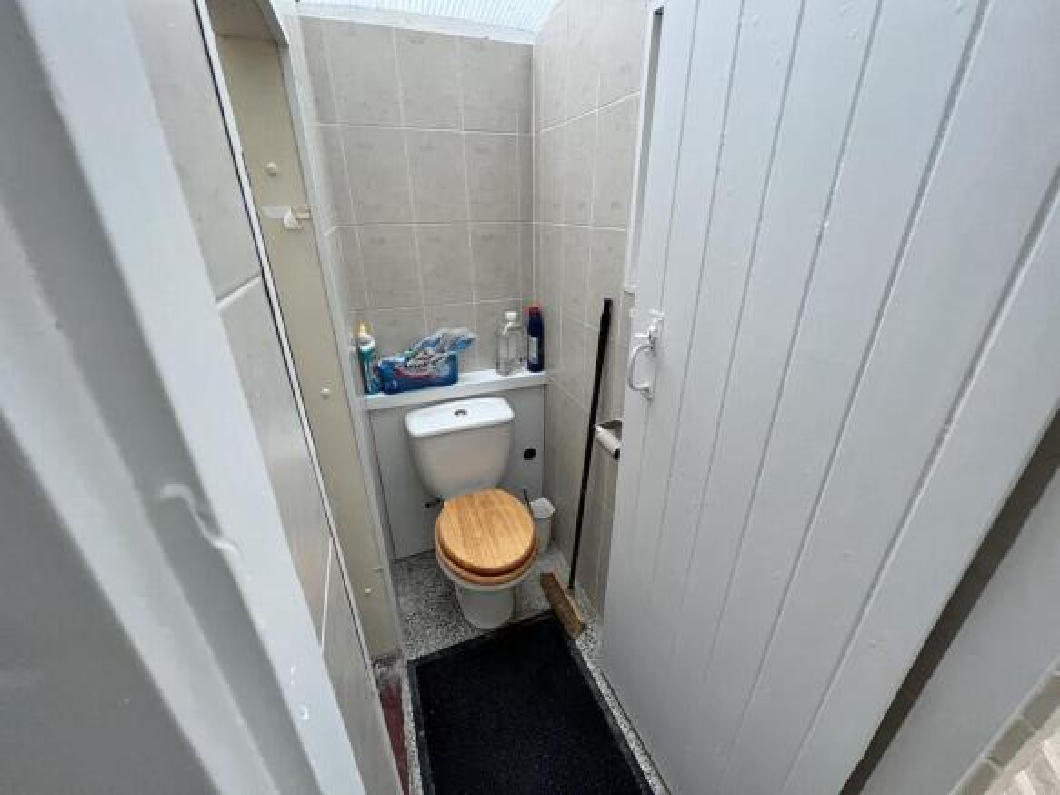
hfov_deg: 106.2
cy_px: 398
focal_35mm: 13
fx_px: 398
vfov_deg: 89.9
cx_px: 530
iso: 160
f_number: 1.8
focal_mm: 1.57
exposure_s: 1/99
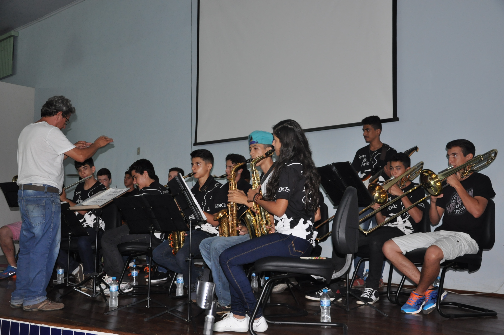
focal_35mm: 39
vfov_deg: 34.1
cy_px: 168
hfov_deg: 49.6
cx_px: 252
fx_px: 545
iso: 800
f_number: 4
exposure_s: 1/60
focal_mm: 26
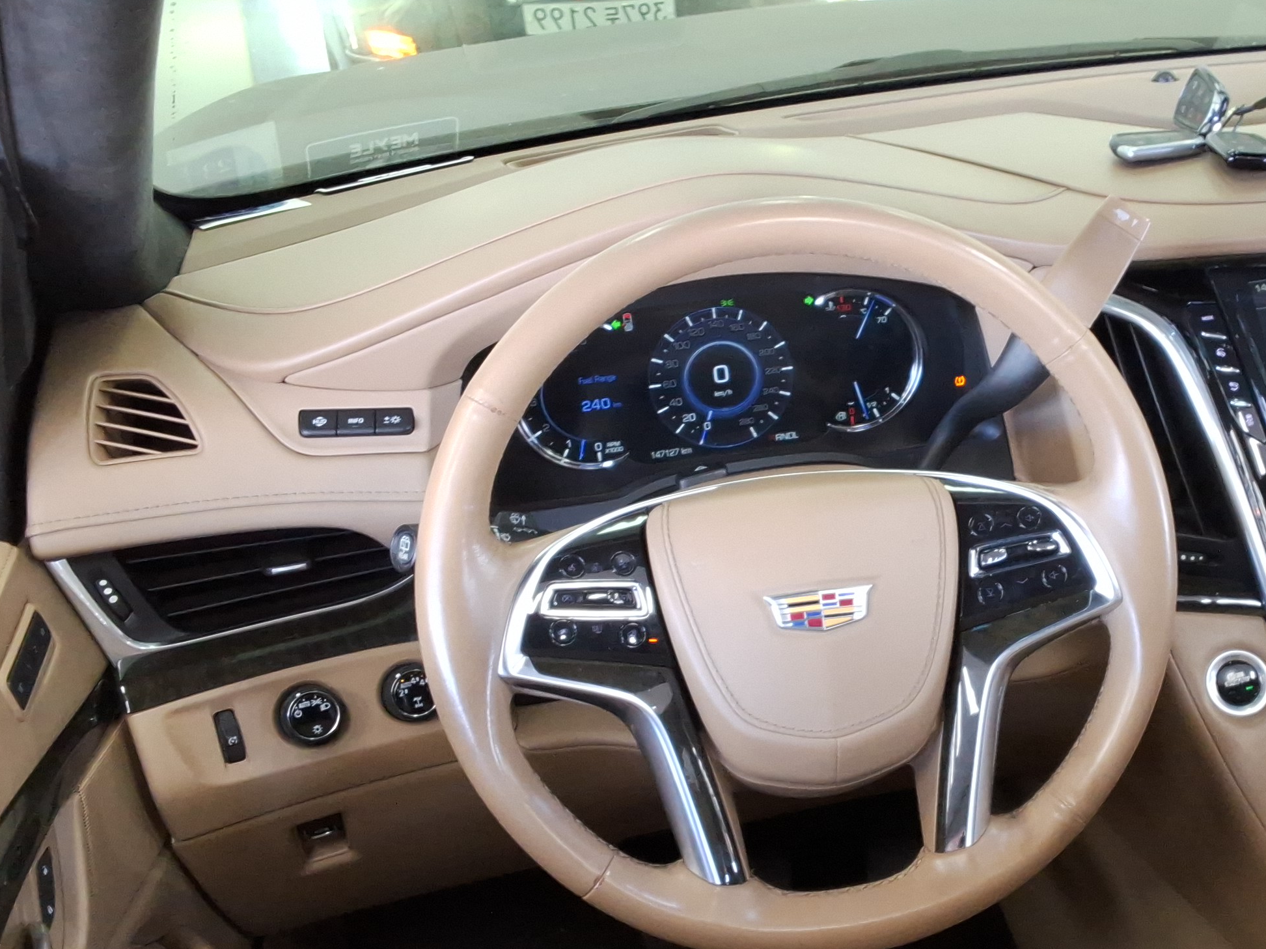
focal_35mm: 47
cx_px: 931
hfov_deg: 39.5
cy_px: 490
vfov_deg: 30.9
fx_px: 1719
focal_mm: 2.91
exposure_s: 1/40
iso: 124
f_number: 1.9
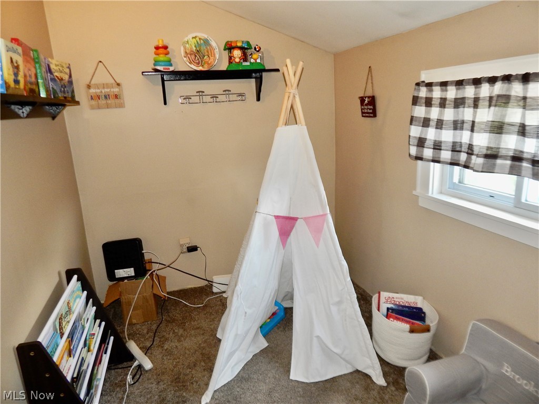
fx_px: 358
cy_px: 202
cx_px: 270
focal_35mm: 23
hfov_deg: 73.9
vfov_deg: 58.9
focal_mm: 4
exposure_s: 1/30
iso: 200
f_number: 3
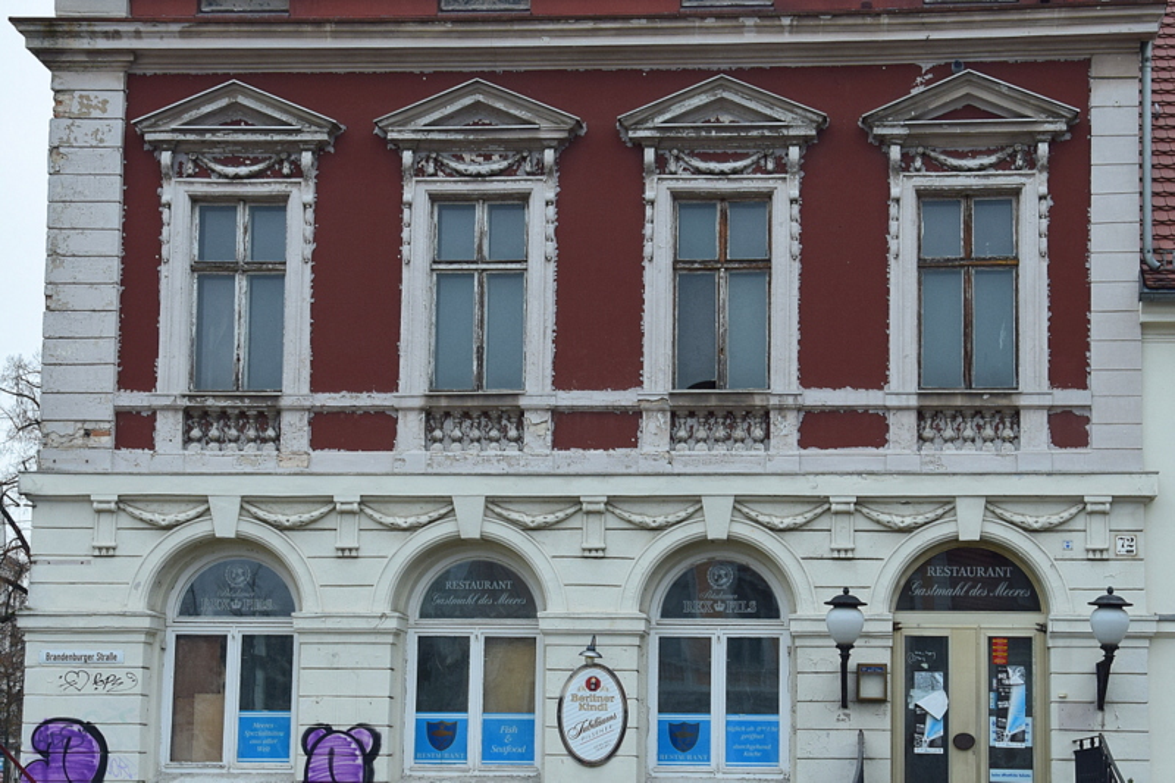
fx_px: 1664
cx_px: 588
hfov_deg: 38.9
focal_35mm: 51
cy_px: 392
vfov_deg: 26.5
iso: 400
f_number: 8
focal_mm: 34
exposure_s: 1/80
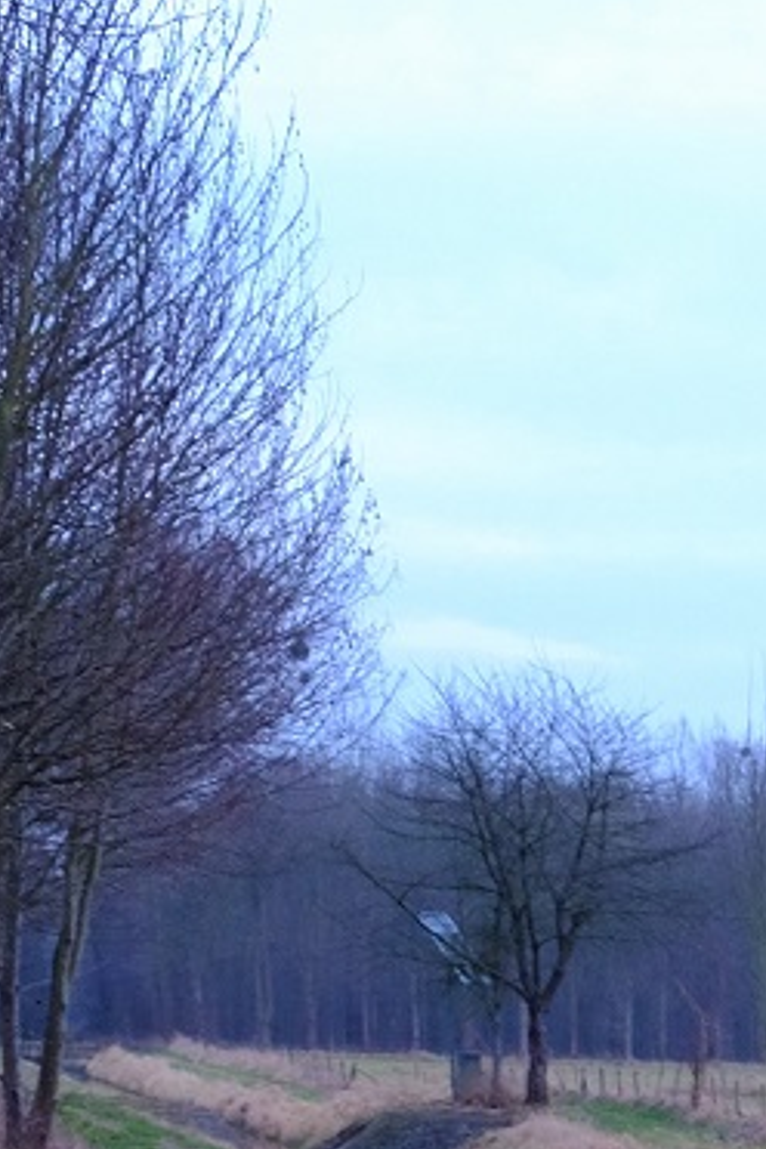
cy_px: 1906
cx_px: 1532
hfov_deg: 11.4
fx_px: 3479
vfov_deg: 16.4
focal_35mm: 109
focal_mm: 18
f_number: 2.8
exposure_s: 1/60
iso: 800
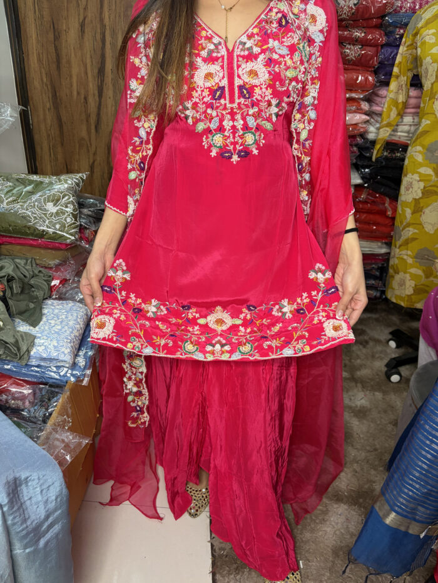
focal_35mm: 26
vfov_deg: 67.3
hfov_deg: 53.1
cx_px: 219
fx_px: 439
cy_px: 292
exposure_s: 1/50
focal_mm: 5.96
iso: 160
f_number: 1.6
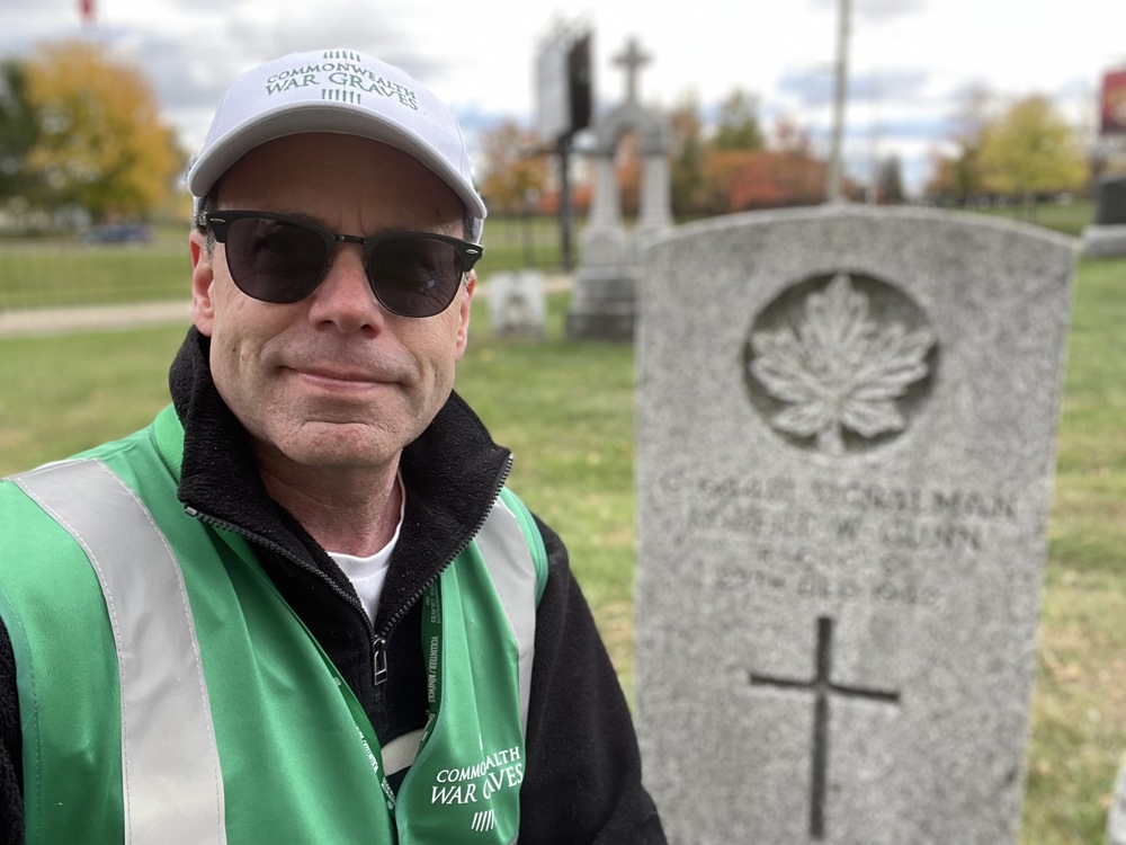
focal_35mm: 30
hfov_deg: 60.0
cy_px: 422
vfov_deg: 46.8
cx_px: 563
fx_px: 976
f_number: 2.2
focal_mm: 2.71
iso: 25
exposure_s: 1/121
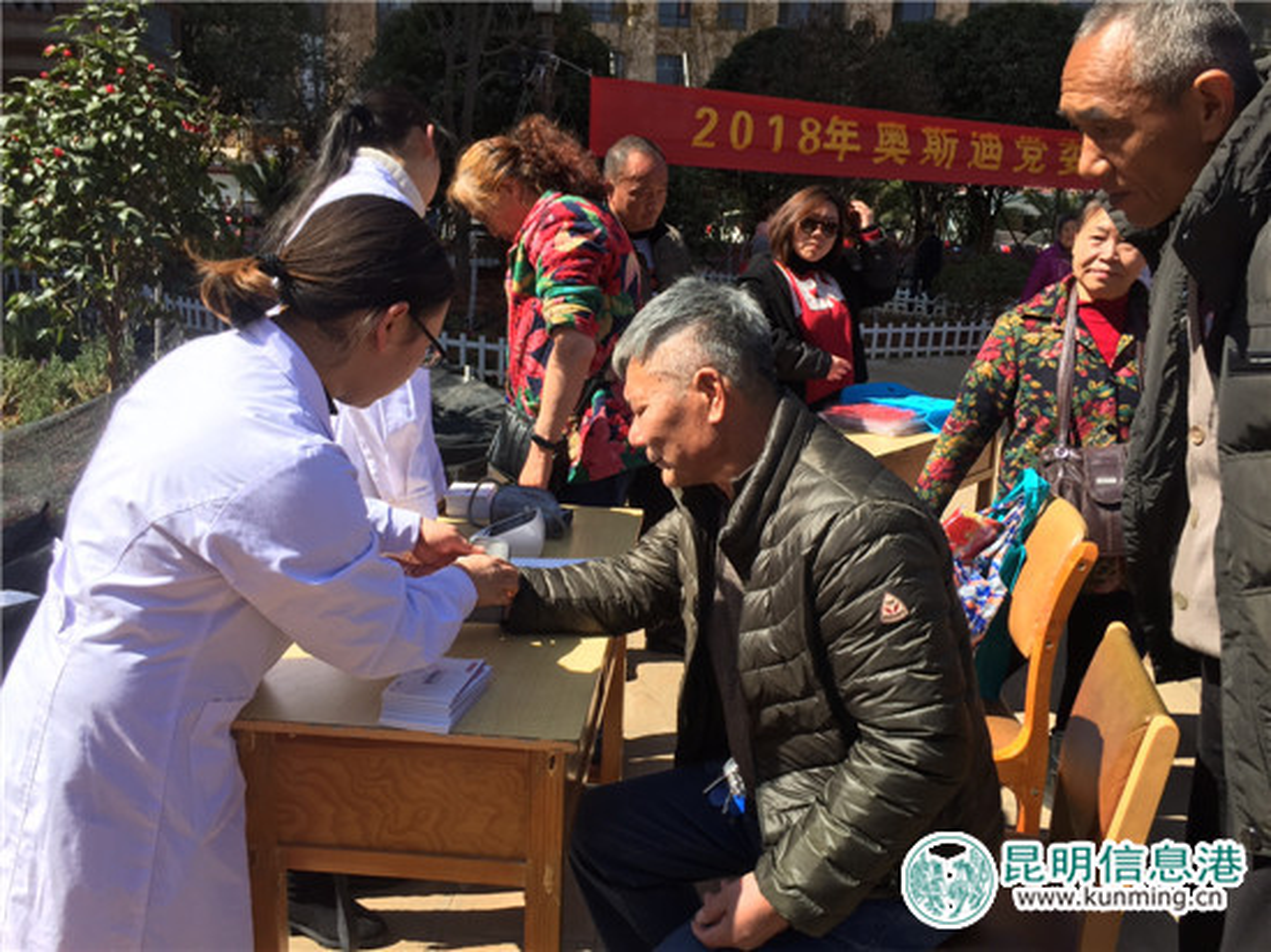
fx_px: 1064
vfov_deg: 48.2
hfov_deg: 61.7
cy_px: 476
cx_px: 636
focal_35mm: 29
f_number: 2.2
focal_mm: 4.15
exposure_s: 1/1068
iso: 32
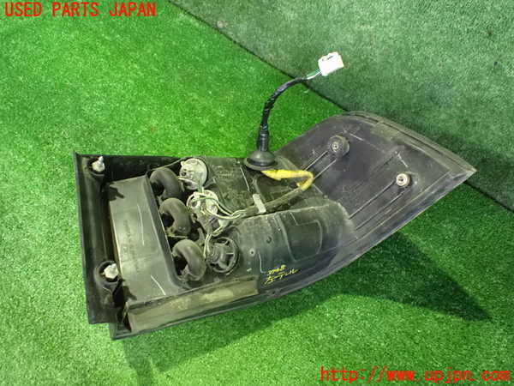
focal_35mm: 30
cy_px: 193
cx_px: 257
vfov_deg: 46.8
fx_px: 445
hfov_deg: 60.0
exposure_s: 1/25
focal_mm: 5.4
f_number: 2.3
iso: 1600
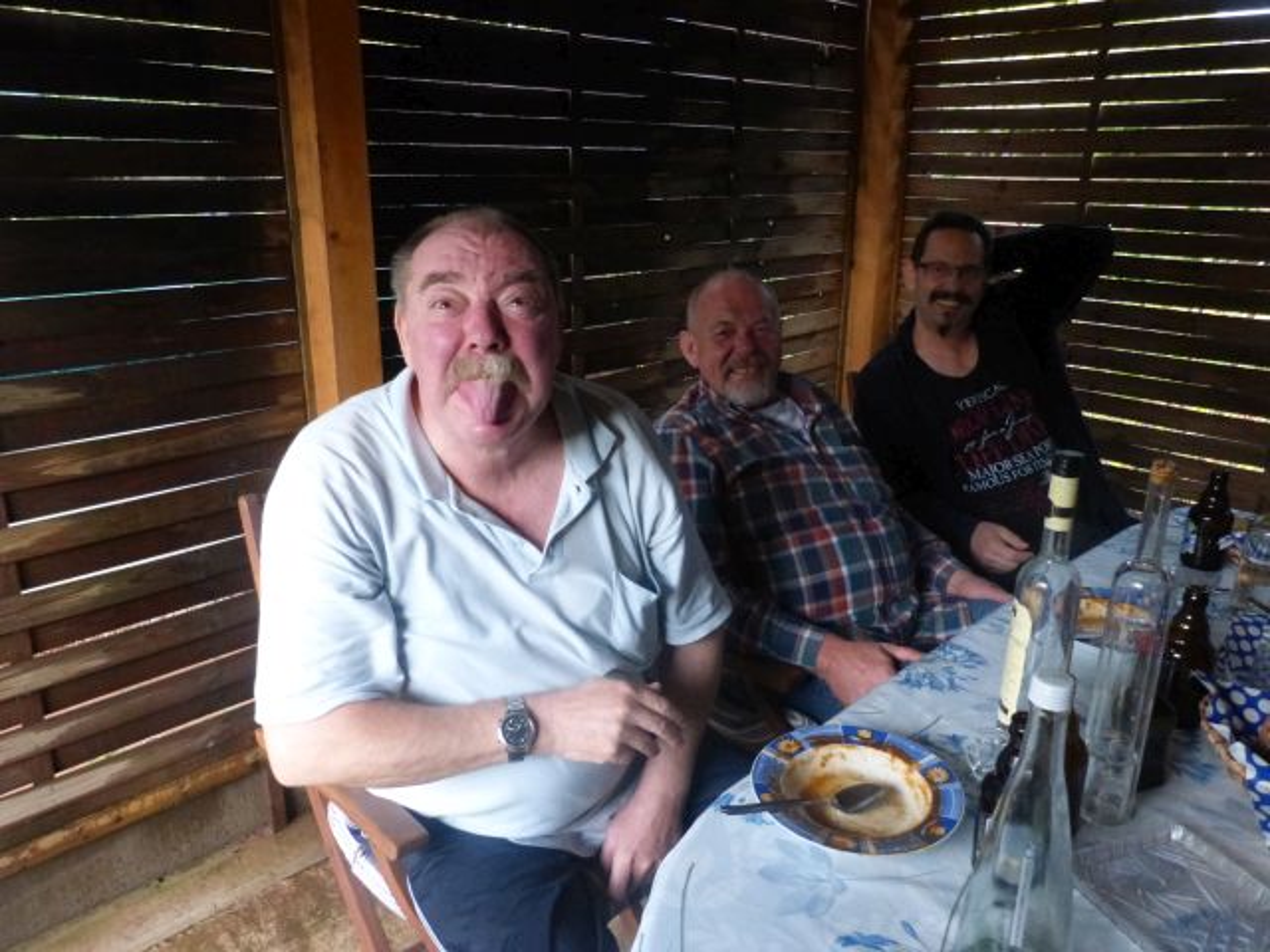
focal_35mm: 25
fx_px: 917
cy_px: 476
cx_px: 635
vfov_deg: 54.9
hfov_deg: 69.4
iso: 800
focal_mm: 4.5
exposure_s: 1/160
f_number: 2.8
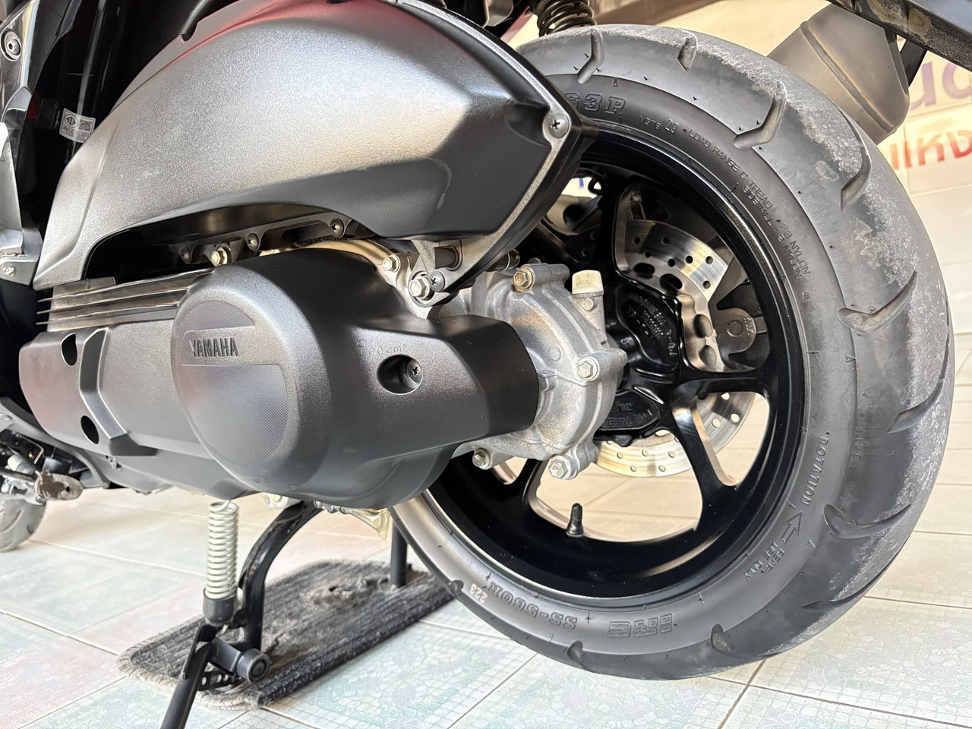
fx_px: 730
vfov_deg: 53.1
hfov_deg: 67.3
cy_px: 364
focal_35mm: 26
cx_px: 486
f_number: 1.6
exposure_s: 1/60
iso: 500
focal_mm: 5.96
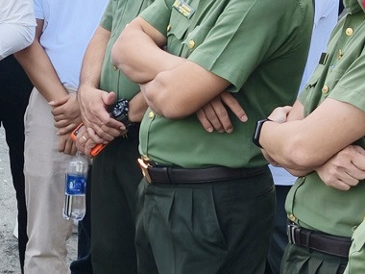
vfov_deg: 8.4
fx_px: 1866
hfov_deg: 10.7
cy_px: 79
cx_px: -191
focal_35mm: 177
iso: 111
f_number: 1.57
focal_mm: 7
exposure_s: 1/1000
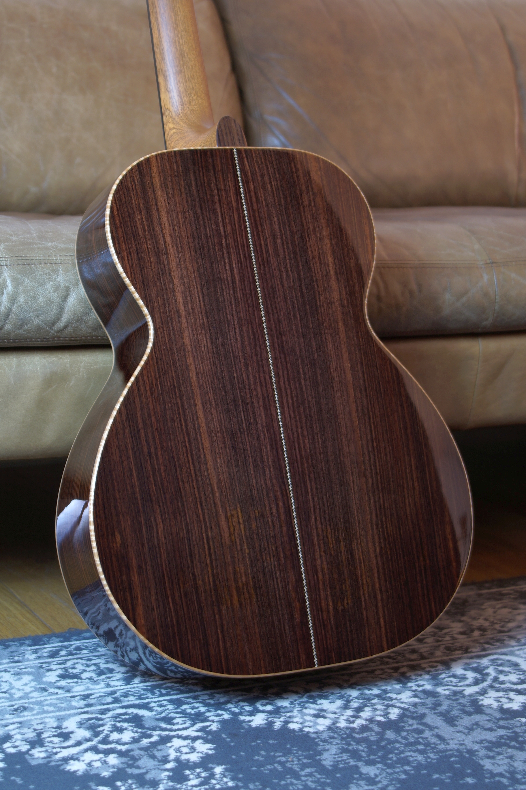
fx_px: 1479
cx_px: 263
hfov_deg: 20.2
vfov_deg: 29.9
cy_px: 395
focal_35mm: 68
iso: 100
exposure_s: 1/5
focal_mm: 45
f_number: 4.5
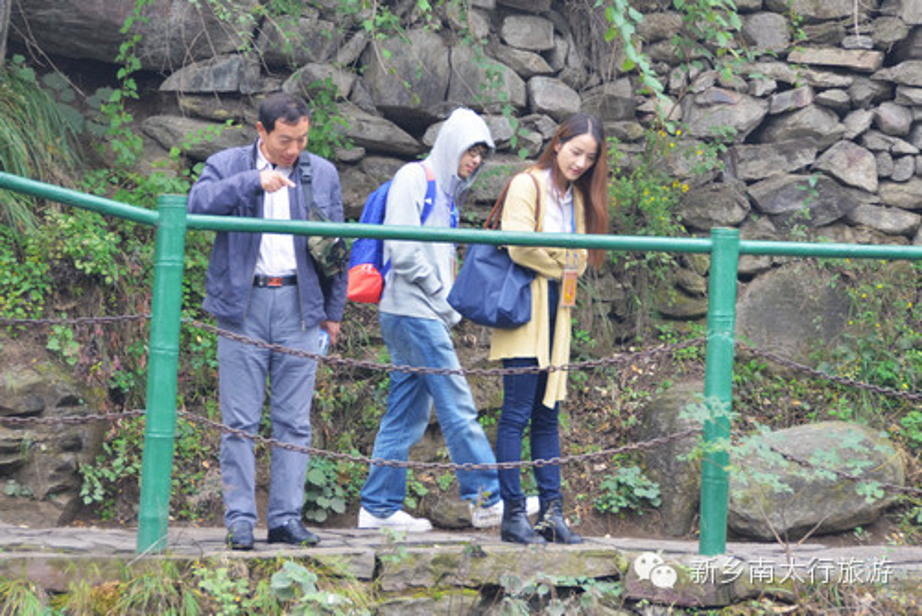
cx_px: 461
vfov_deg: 12.2
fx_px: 2883
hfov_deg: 18.2
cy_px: 308
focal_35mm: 112
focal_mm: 75
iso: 640
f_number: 5
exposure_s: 1/60
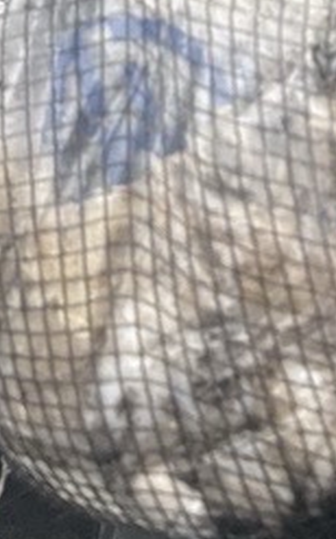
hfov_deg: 18.7
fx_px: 969
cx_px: 397
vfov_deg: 27.9
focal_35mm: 66
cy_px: -76
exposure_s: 1/344
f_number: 1.78
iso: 80
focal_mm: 6.76
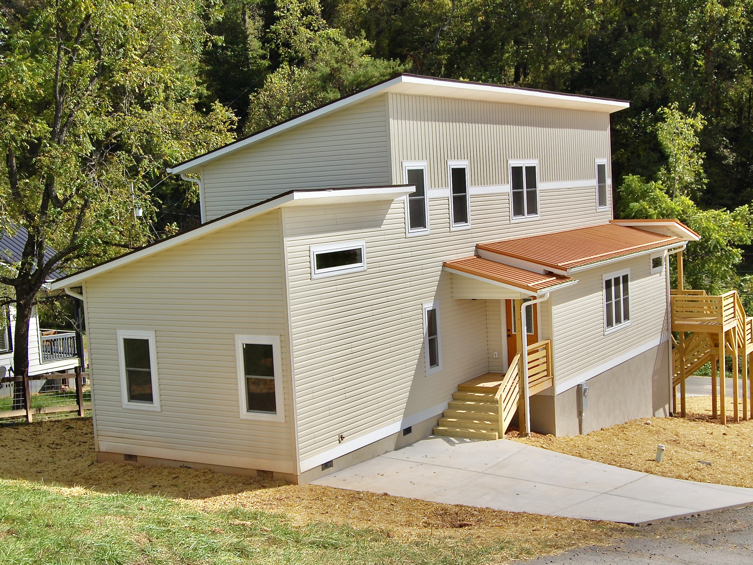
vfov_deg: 29.7
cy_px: 282
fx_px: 1066
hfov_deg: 38.9
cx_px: 394
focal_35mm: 49
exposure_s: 1/500
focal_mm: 30
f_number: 11
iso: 200
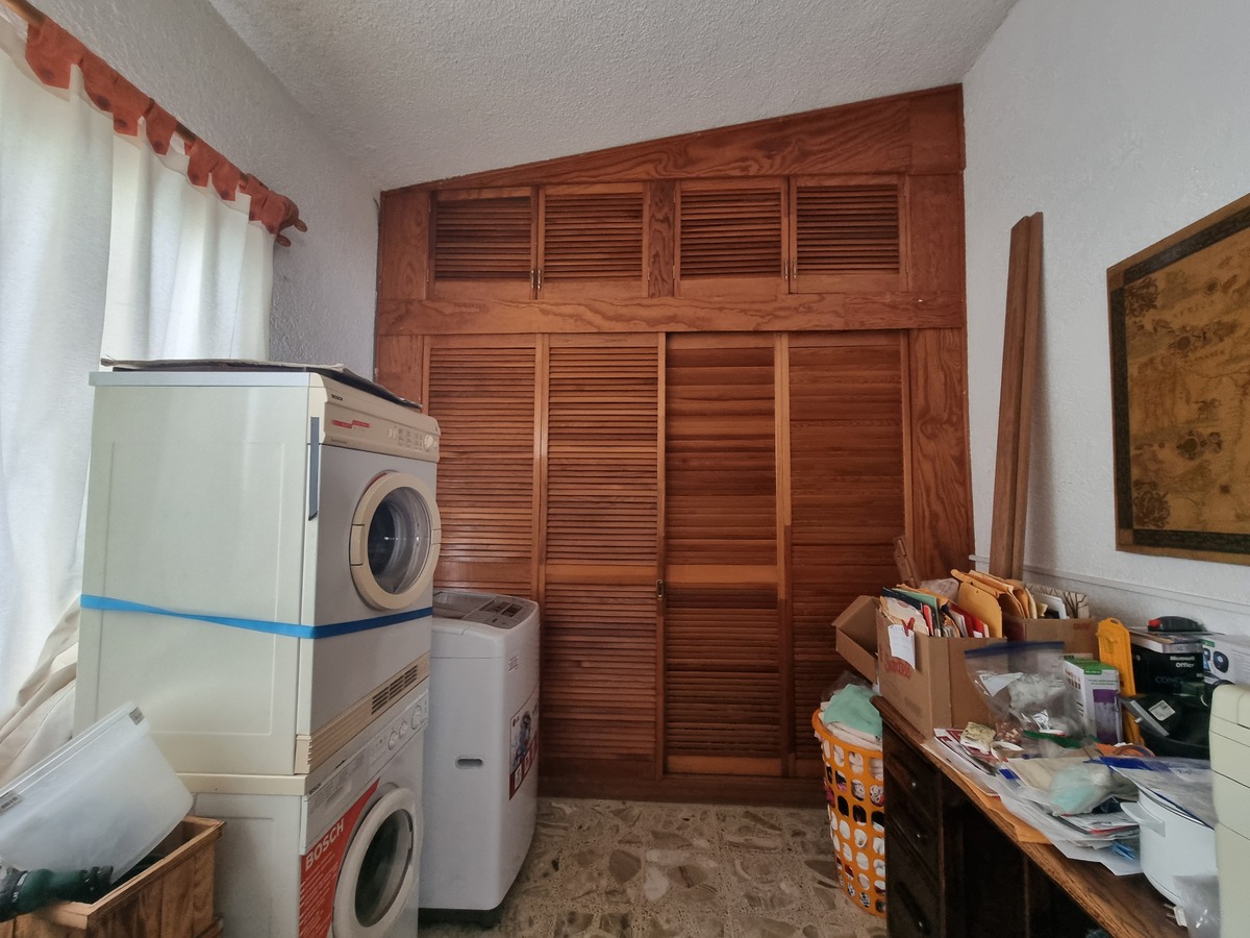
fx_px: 469
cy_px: 469
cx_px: 625
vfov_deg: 89.9
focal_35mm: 13
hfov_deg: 106.2
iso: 320
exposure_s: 1/40
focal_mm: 2.2
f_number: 2.2
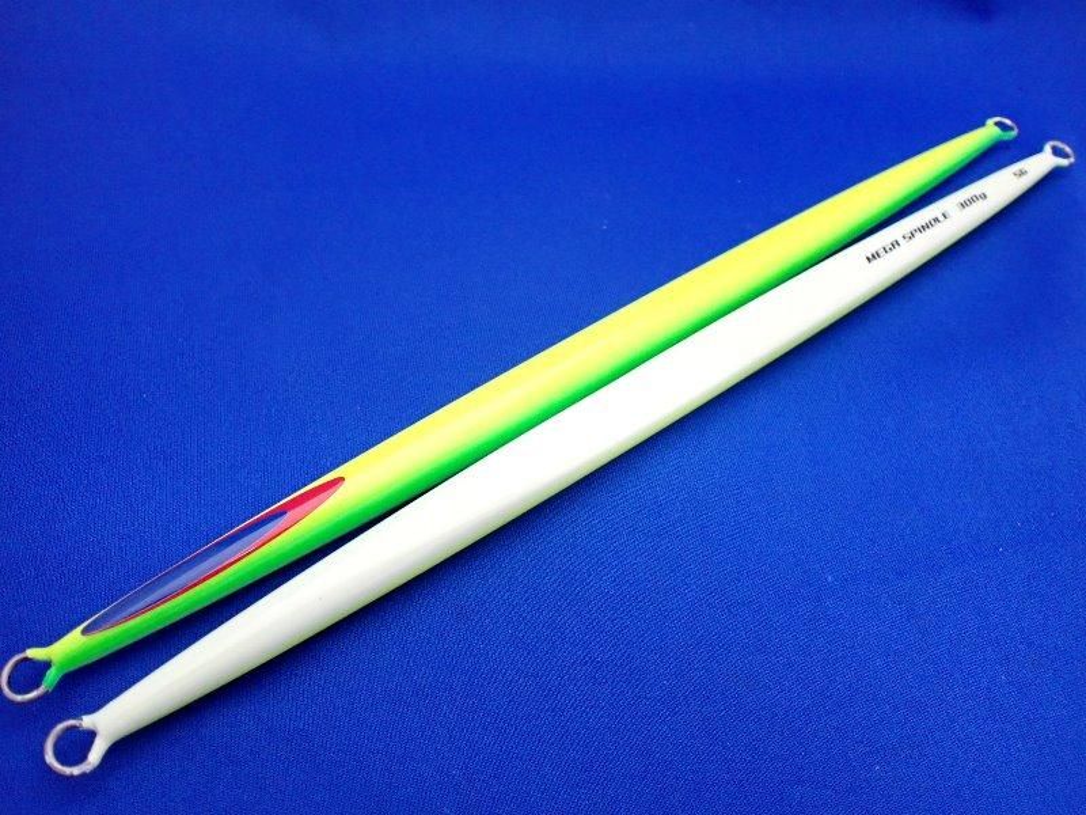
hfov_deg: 60.0
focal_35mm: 30
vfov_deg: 46.8
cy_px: 408
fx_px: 941
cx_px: 543
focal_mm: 5.4
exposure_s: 1/60
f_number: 2.3
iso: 800
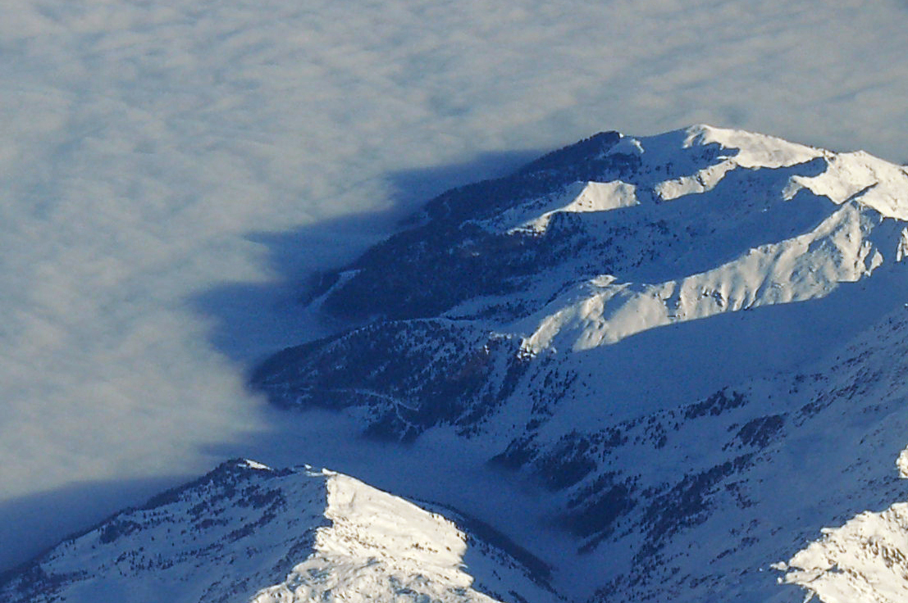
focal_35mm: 326
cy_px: 764
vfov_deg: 4.2
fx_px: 8215
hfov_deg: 6.3
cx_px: 157
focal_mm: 80
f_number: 11
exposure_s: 1/400
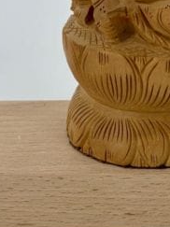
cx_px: 120
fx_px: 937
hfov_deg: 10.4
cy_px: -35
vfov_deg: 13.5
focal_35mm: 143
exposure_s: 1/927
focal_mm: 5.96
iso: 32
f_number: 1.6
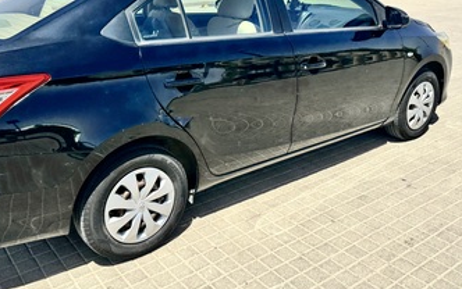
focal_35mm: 35
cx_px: 191
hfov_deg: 55.0
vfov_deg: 36.2
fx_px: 441
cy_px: 119
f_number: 1.78
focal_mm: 6.76
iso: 80
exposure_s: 1/4950
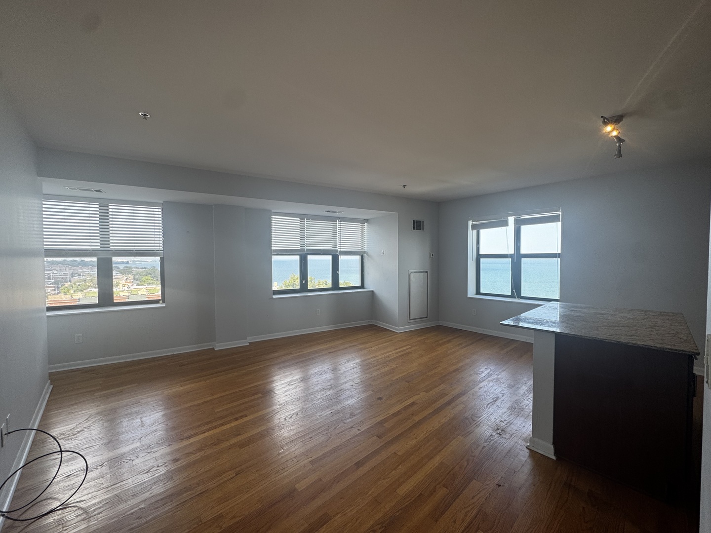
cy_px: 266
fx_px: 288
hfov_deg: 102.1
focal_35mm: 14
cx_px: 356
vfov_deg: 85.7
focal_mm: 2.22
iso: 50
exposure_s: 1/120
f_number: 2.2
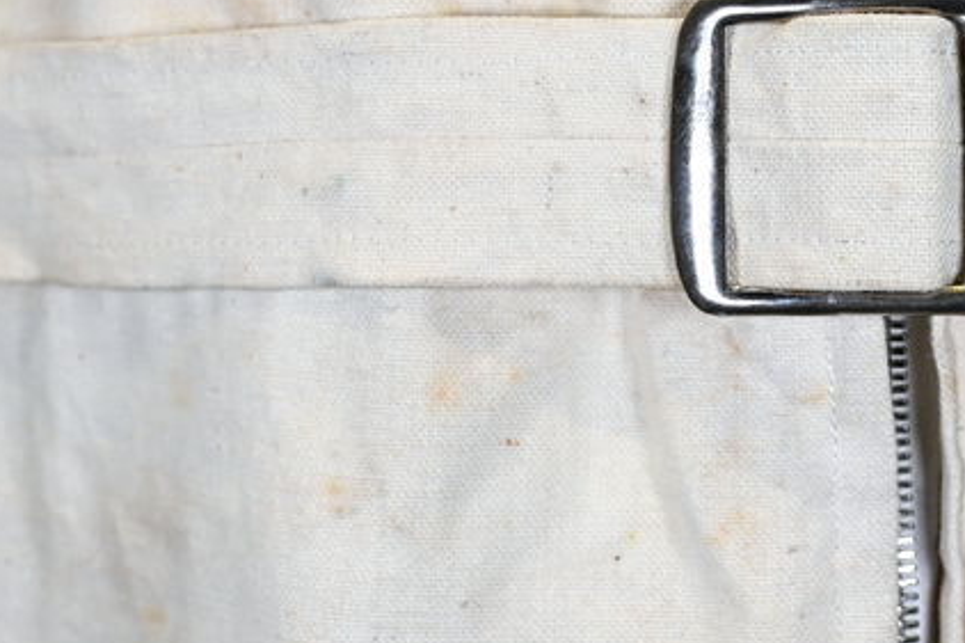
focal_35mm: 108
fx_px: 2894
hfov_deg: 18.6
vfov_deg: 12.6
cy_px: 162
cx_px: 883
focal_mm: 38
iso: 1250
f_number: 5
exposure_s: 1/200
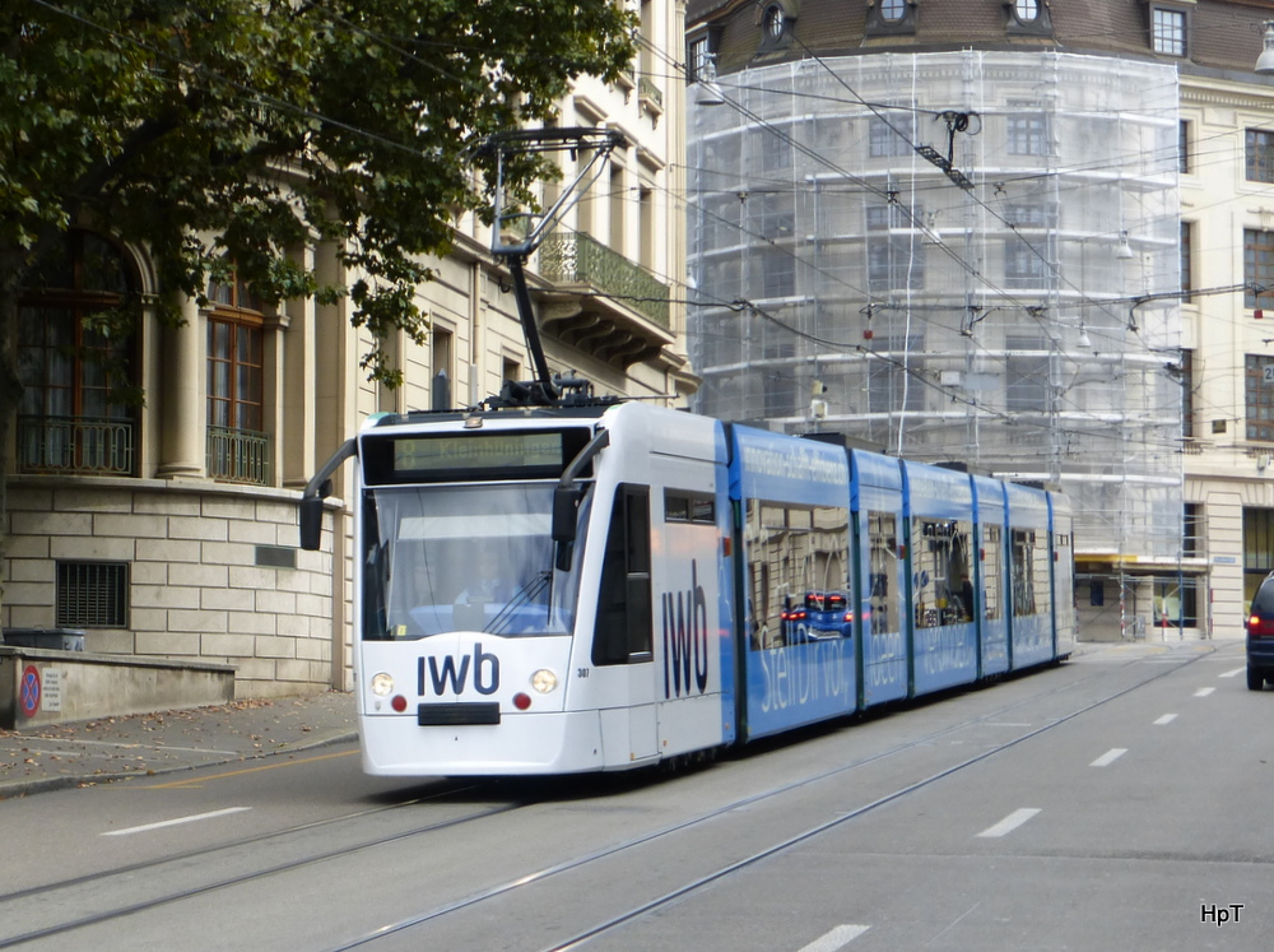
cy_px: 476
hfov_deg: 36.2
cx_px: 637
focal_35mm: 53
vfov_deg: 27.5
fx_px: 1948
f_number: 4.4
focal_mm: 9
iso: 100
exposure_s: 1/250
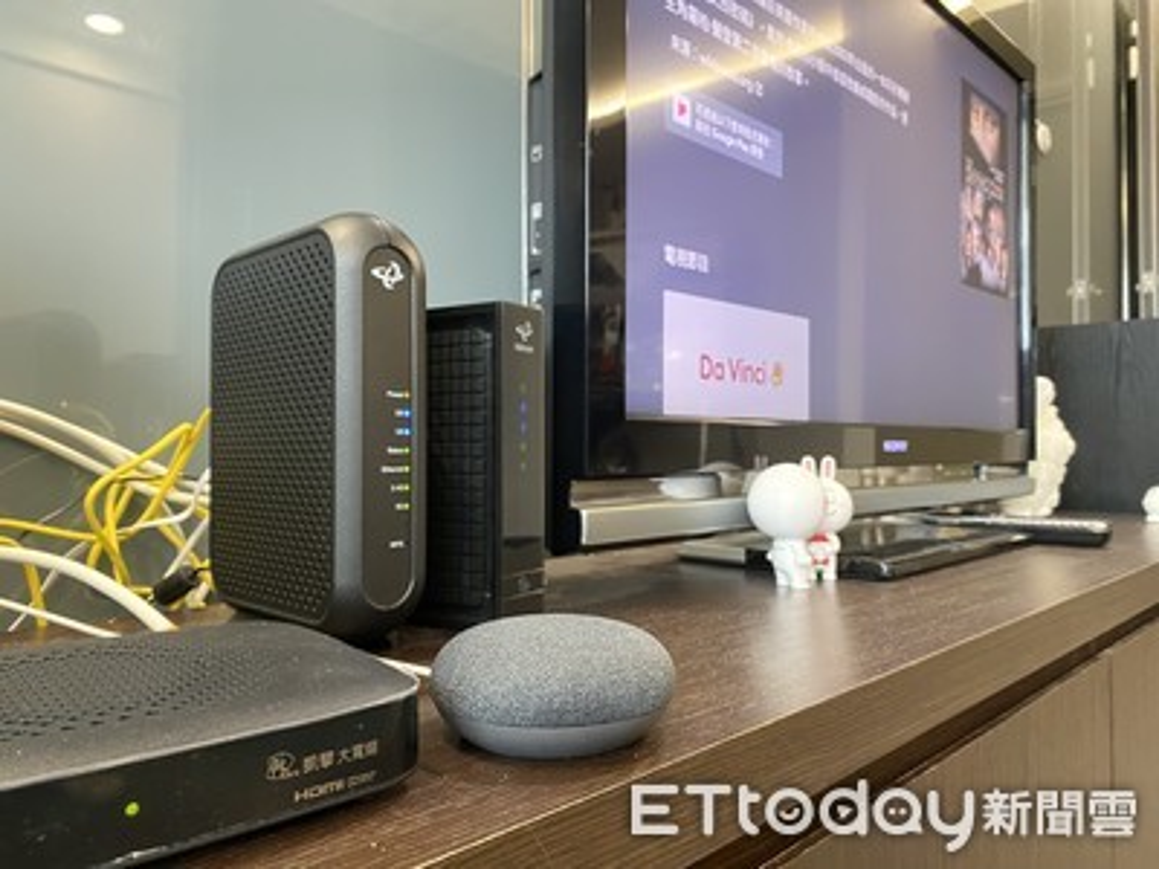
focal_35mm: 26
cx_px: 580
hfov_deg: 67.3
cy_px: 434
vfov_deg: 53.1
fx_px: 871
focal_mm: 4.25
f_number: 1.8
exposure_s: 1/30
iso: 800
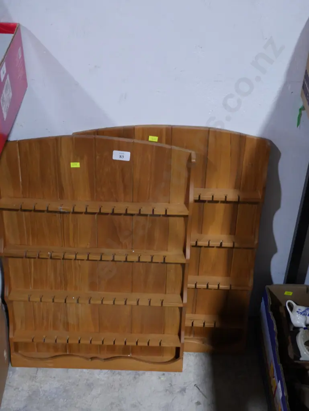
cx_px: 154
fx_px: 595
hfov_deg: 29.1
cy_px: 206
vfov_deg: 38.2
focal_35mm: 50
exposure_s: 1/60
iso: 1600
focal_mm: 25
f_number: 5.3
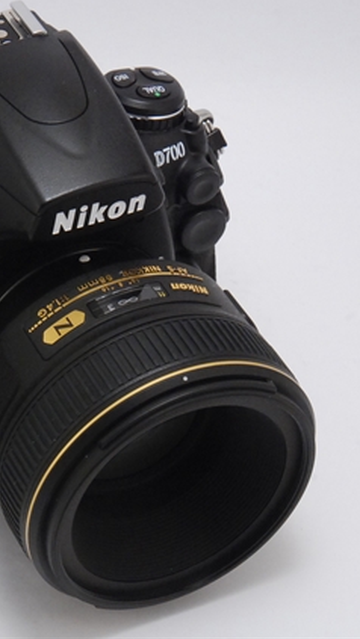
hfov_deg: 10.1
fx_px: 2019
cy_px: 317
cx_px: 24
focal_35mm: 119
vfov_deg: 18.0
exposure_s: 1/200
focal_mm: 50
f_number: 18
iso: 1600
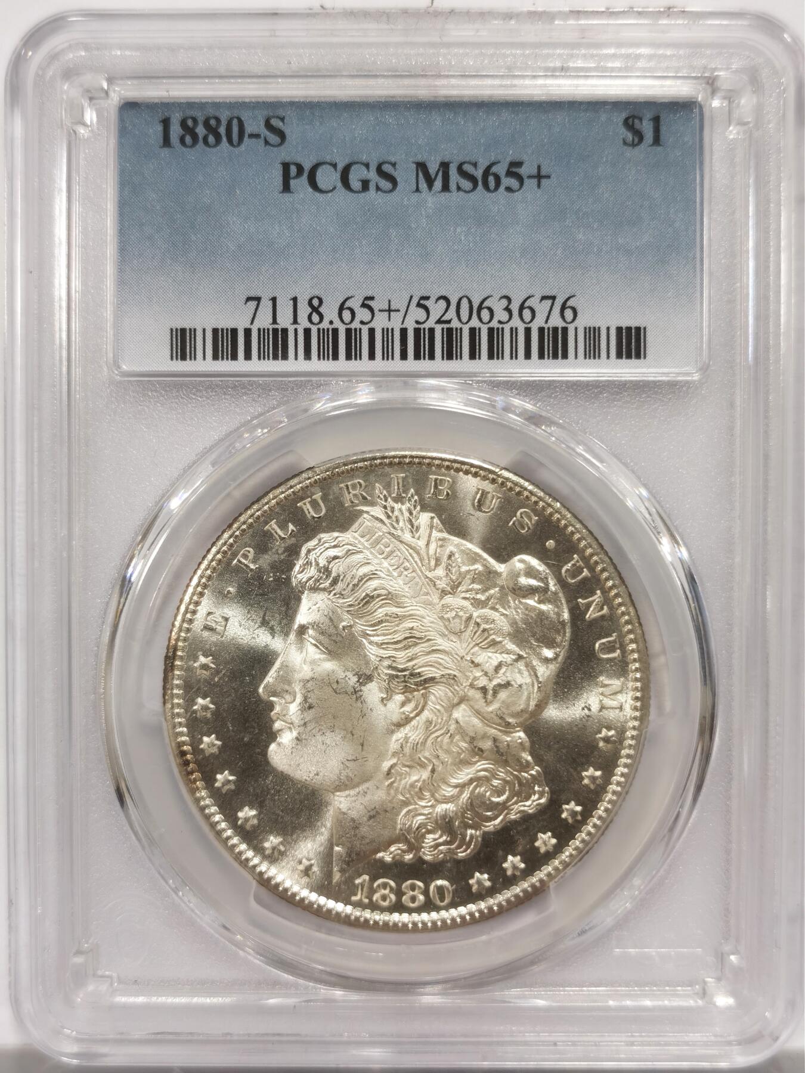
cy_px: 536
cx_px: 402
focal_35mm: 54
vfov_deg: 35.5
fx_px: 1674
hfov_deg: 27.0
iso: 100
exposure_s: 1/100
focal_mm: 5.56
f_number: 16
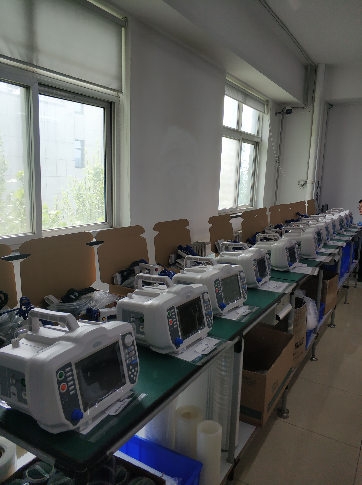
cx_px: 181
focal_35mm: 27
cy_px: 242
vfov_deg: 65.4
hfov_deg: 51.3
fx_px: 377
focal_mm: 3.82
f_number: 1.8
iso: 298
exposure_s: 1/266
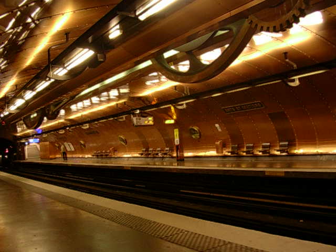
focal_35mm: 37
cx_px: 168
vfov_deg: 38.7
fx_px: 359
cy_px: 126
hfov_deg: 50.1
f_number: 2.7
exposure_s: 1/4
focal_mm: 5.6
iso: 86
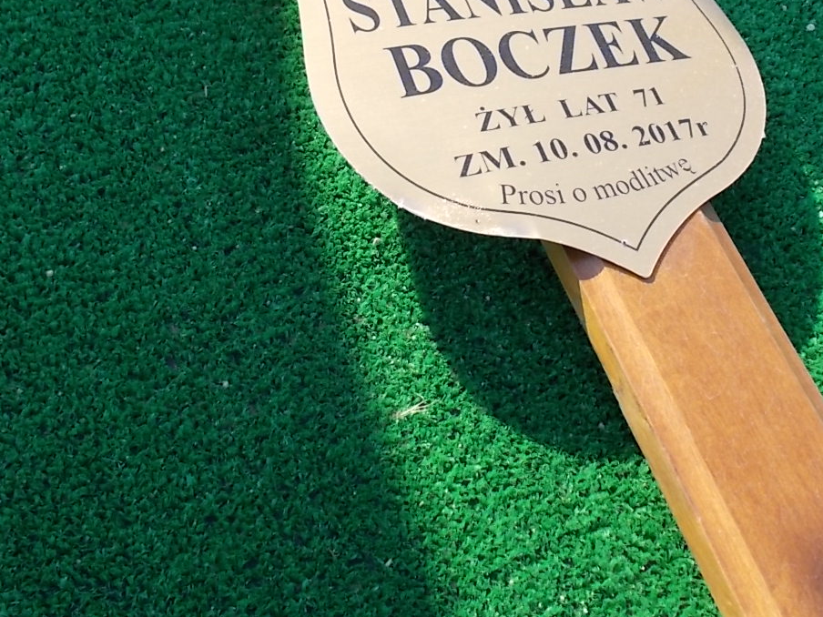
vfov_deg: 30.3
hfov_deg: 41.2
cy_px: 76
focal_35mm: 46
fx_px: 1094
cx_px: 459
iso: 80
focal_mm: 4.6
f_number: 3.2
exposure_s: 1/320
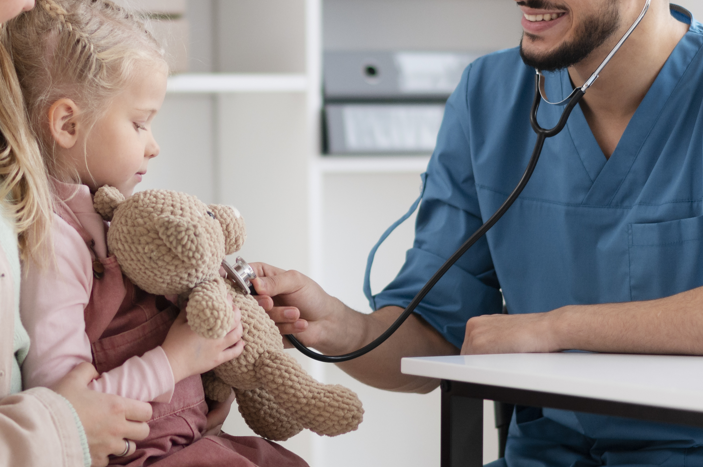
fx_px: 3844
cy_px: 186
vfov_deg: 7.0
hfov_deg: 10.4
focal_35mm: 197
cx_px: 282
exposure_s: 1/180
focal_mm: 85
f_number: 2
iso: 400
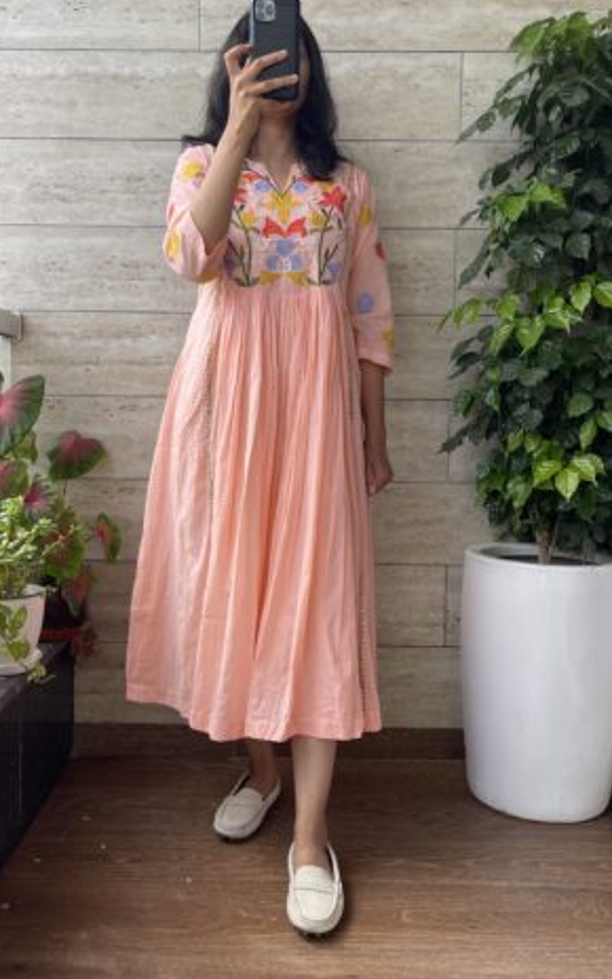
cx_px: 281
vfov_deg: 59.6
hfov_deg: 39.4
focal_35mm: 32
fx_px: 854
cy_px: 458
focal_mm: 5.1
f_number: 1.6
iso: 32
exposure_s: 1/709
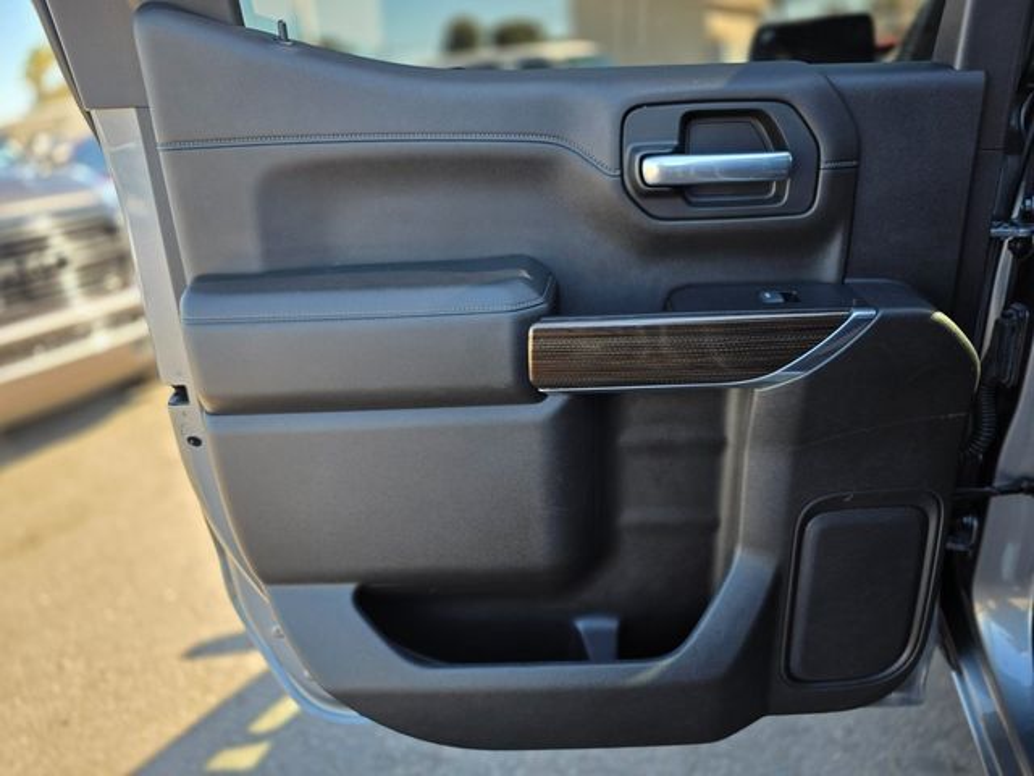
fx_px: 687
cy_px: 388
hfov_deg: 73.9
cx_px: 517
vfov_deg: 58.9
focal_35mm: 23
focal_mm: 6.3
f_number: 1.7
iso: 40
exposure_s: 1/180
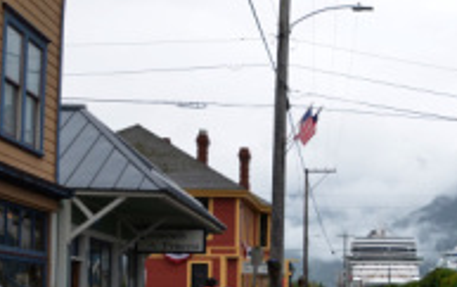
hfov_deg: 25.8
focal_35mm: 71
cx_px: 554
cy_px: 231
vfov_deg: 18.2
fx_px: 885
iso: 125
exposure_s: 1/250
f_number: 8
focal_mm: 18
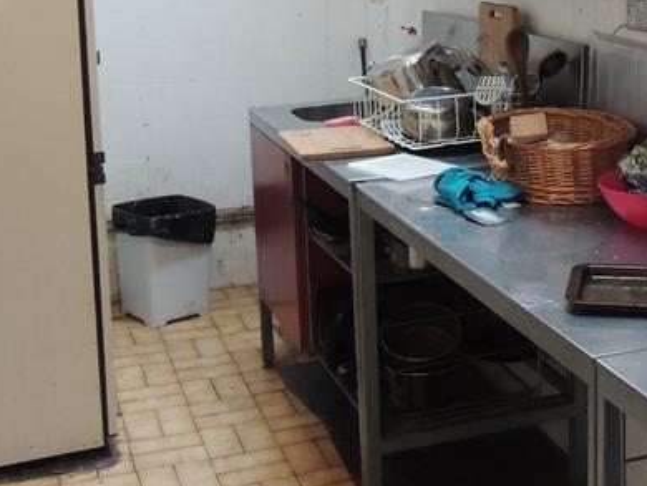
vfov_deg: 22.6
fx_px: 1178
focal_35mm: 63
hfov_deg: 30.1
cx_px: 494
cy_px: 22
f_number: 3
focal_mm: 4.3
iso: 800
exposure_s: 1/80
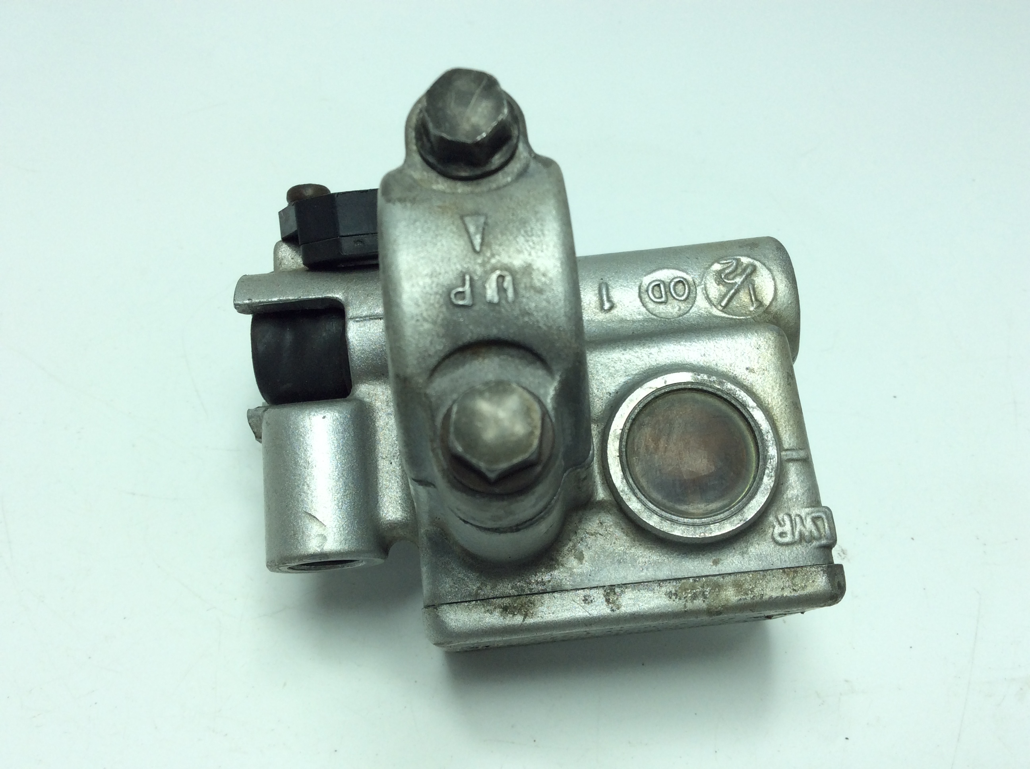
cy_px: 384
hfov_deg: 56.9
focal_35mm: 32
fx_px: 951
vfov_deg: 44.1
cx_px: 515
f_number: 2.4
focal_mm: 3.3
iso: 32
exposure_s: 1/465
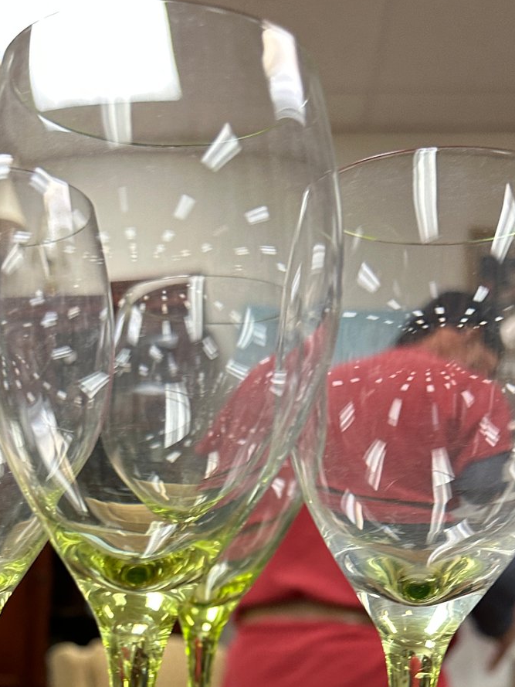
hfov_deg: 26.8
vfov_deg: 32.0
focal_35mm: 54
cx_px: 157
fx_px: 1071
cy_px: 725
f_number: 1.78
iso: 200
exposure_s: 1/60
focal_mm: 6.86
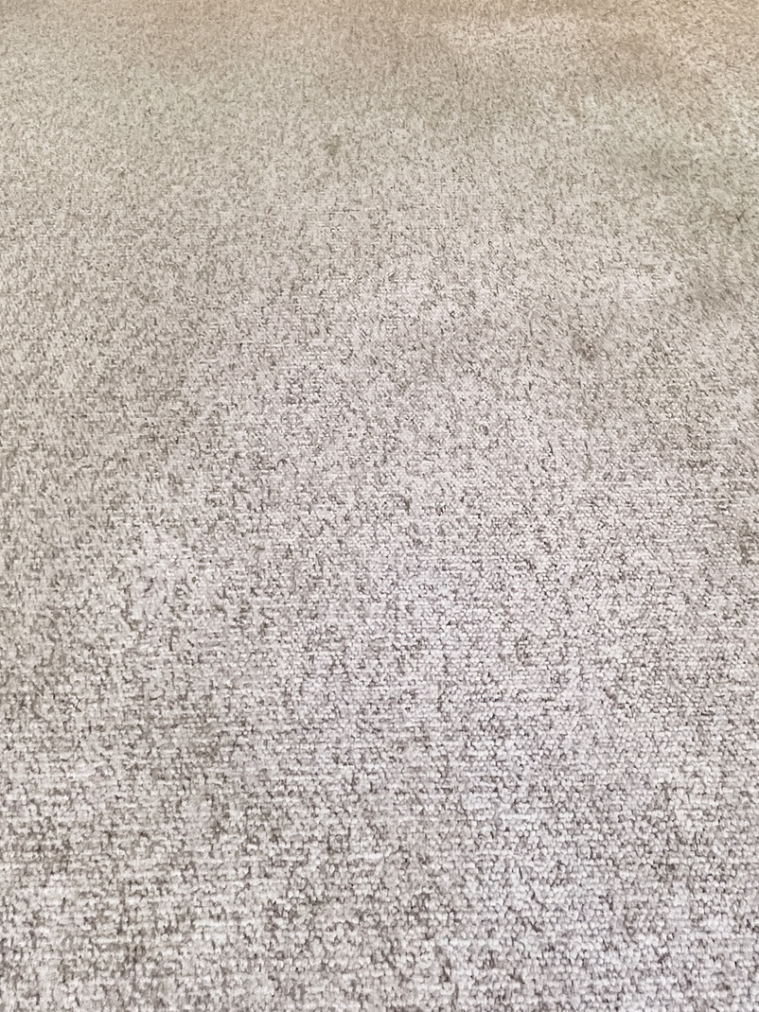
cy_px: -19
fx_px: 819
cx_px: 450
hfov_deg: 49.5
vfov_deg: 50.2
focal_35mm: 28
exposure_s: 1/120
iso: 160
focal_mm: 1.57
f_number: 1.8
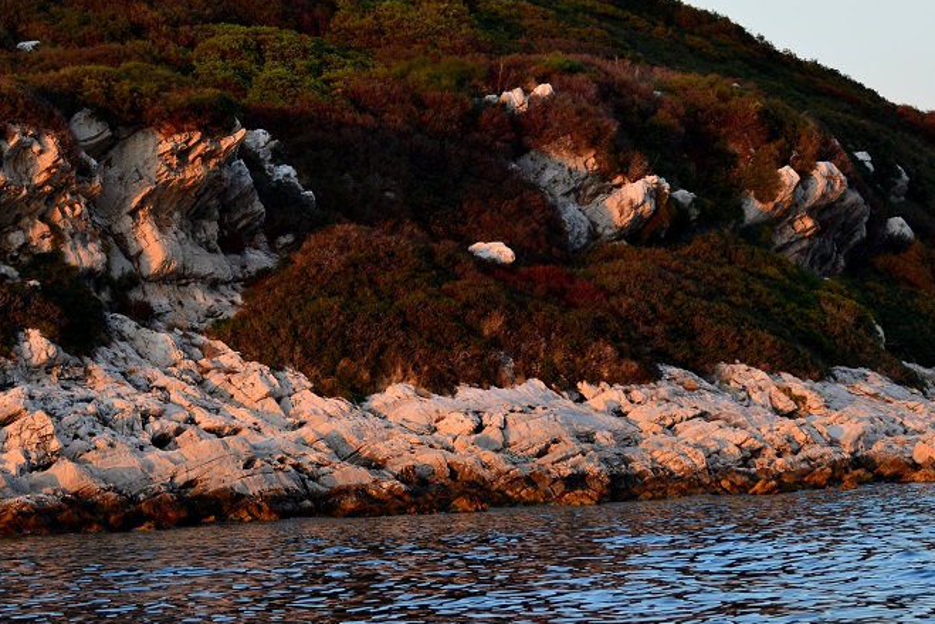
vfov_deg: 9.6
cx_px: 406
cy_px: 258
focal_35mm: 143
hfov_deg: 14.3
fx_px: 3715
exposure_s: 1/250
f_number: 4.5
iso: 220
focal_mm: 70
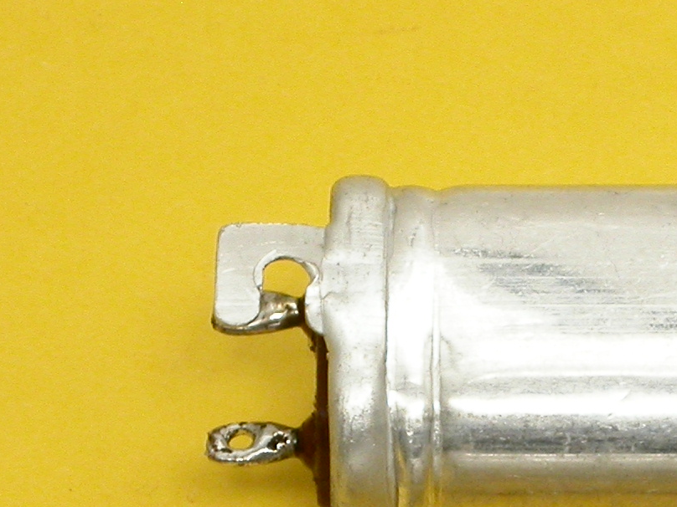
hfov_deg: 4.6
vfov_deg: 3.4
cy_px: 586
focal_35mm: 433
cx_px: 514
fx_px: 8468
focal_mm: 32
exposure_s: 1/4.7
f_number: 10.3
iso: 100
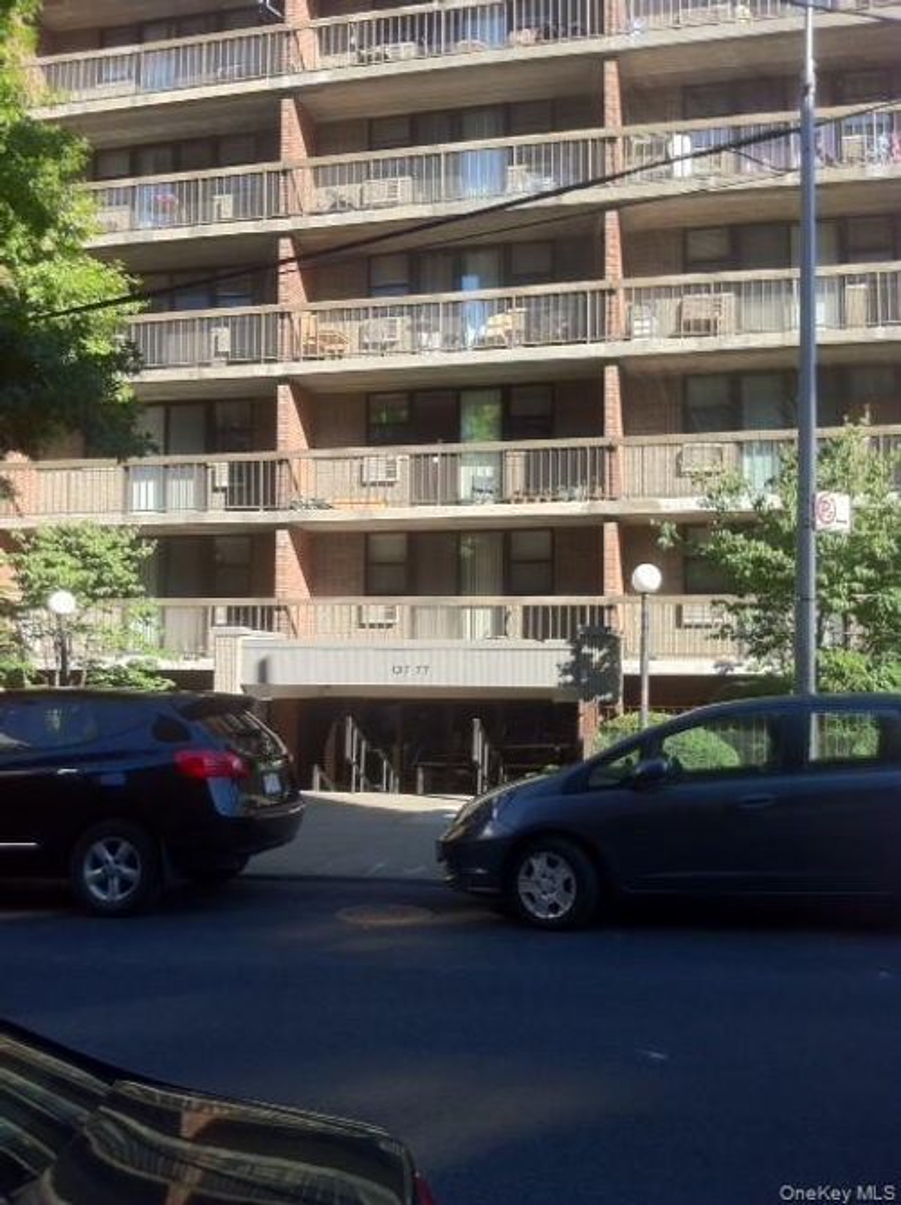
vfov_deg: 52.7
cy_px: 602
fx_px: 1217
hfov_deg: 40.6
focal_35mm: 35
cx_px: 450
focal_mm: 3.85
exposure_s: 1/321
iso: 80
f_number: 2.8
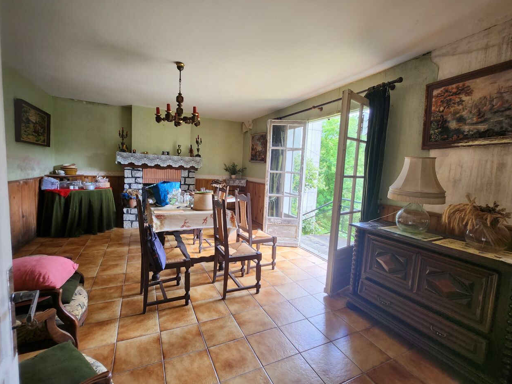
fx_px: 222
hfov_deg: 98.2
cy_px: 185
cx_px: 251
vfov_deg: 81.7
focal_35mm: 15
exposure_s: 1/50
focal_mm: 1.74
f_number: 2.2
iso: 100
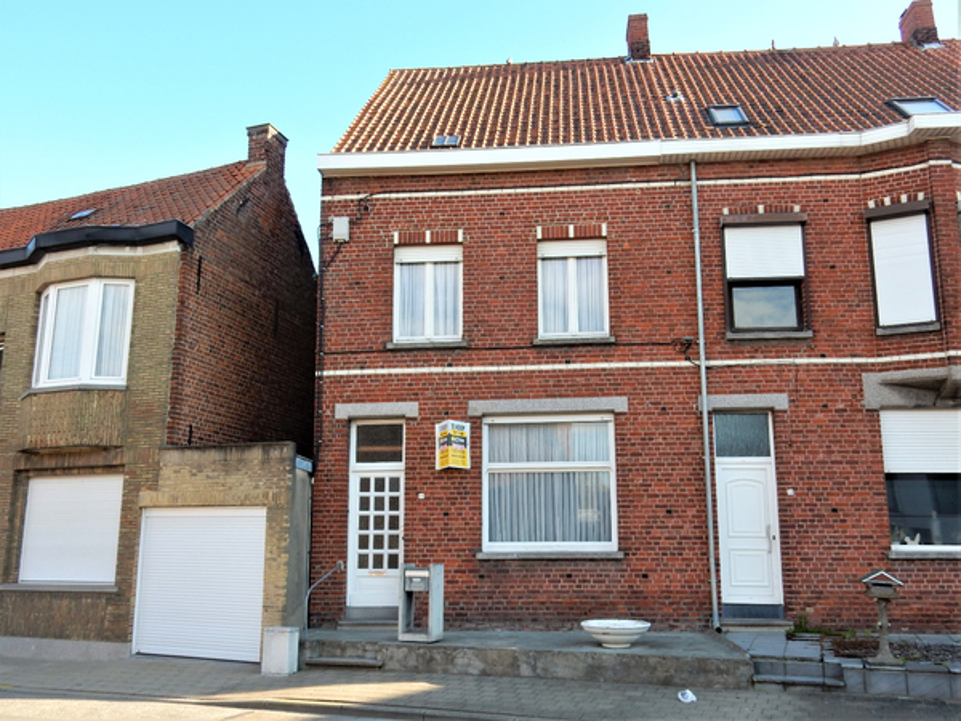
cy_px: 360
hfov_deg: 60.0
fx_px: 833
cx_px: 480
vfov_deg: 46.8
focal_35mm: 30
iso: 125
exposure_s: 1/200
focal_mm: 5.4
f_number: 4
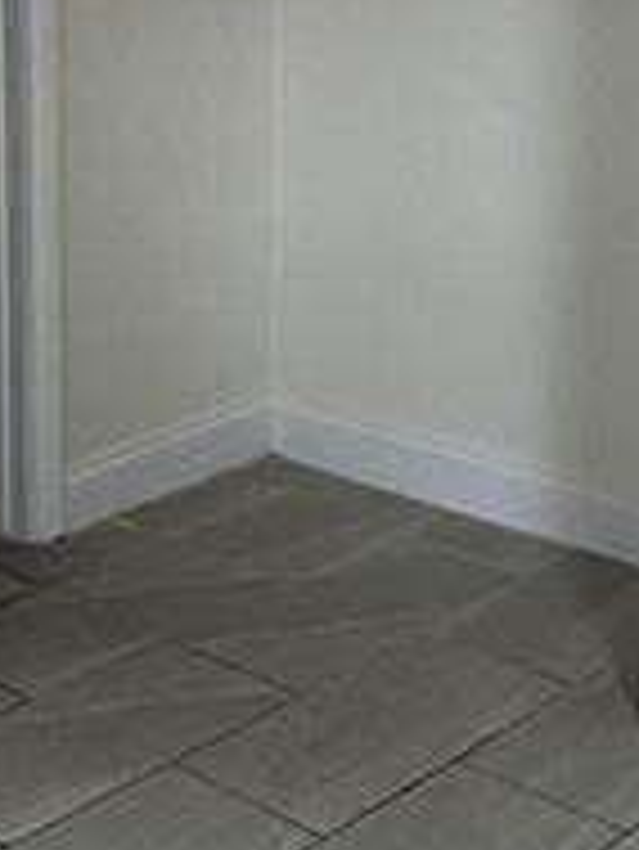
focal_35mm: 89
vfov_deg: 21.2
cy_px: -9
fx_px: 2188
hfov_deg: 16.6
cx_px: 297
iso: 80
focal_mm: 2.22
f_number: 2.2
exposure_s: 1/120
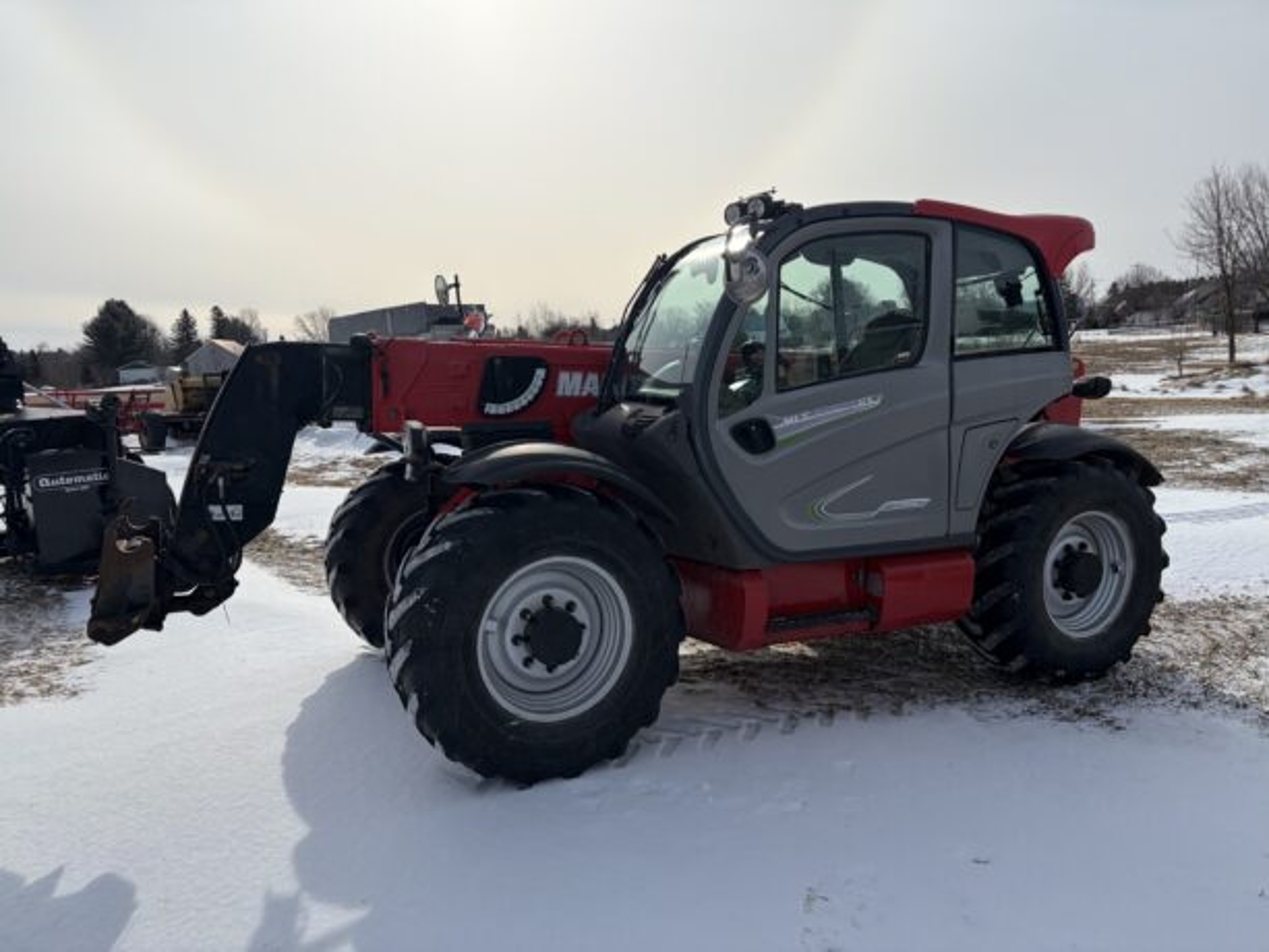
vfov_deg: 53.1
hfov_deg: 67.3
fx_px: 953
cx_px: 634
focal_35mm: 26
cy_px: 476
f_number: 1.6
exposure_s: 1/7813
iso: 50
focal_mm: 5.96
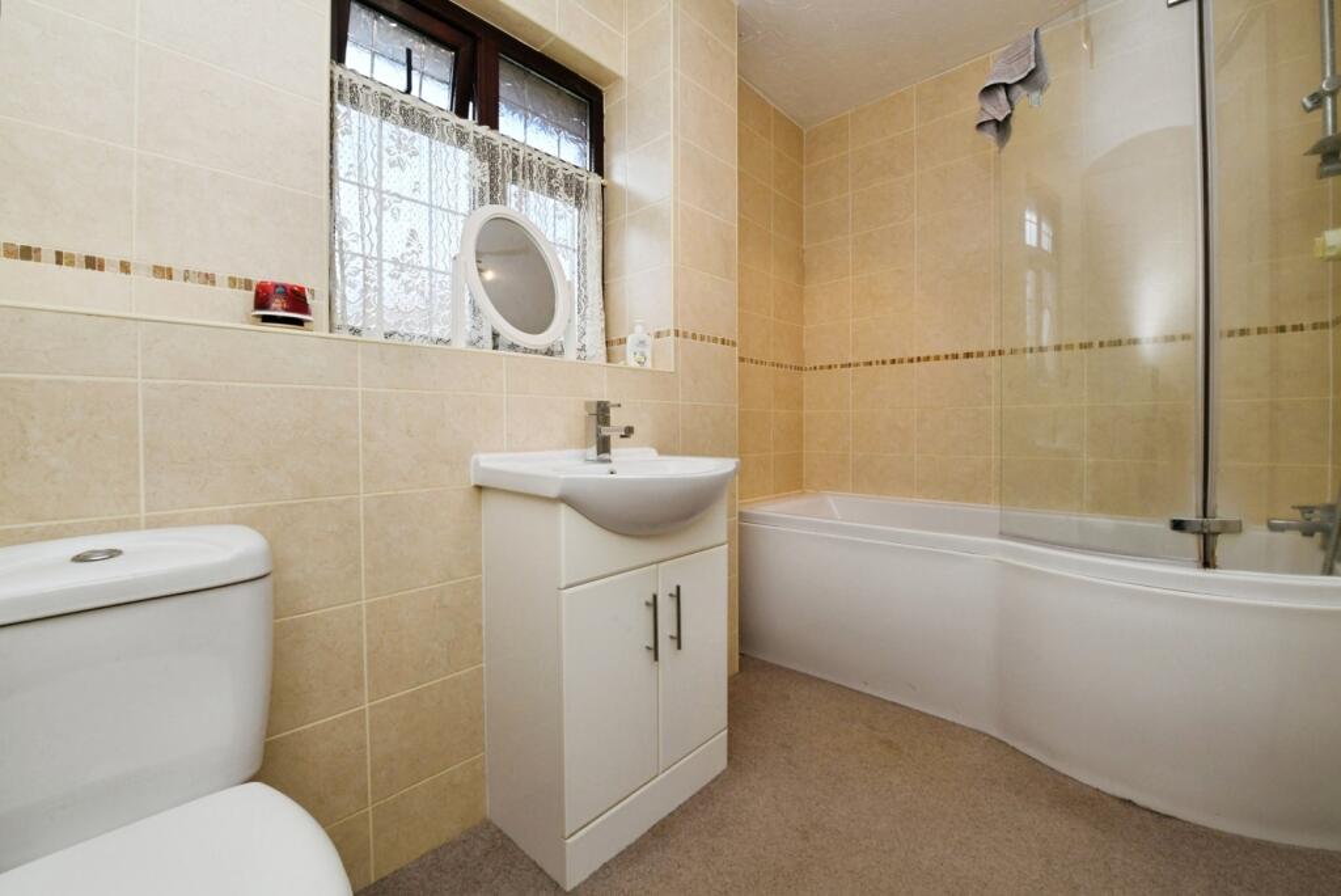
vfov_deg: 81.3
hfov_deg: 104.2
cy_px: 448
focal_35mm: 14
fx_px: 522
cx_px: 670
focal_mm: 14
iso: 800
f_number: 16
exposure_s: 1/60
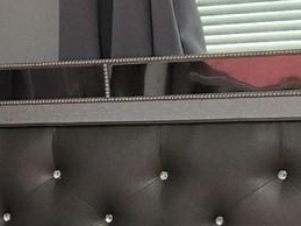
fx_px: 1582
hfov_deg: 10.6
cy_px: 382
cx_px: -88
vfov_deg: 7.9
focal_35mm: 182
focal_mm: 5.4
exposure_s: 1/120
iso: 800
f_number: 1.8
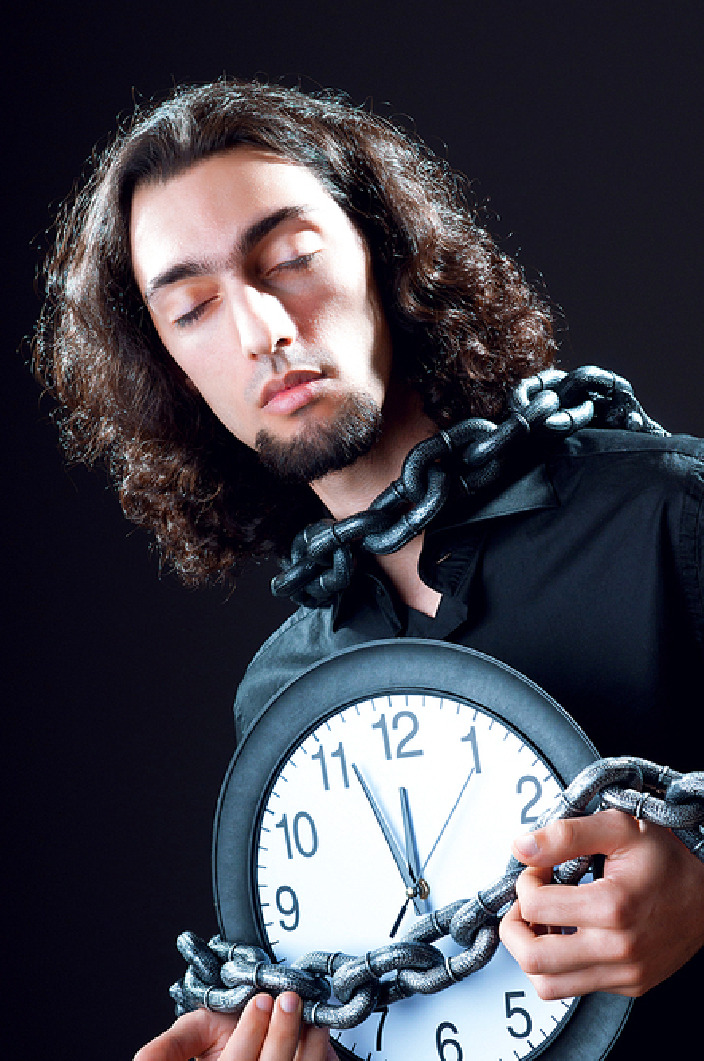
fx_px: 3295
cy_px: 585
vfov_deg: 18.3
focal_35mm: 112
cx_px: 346
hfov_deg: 12.2
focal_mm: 66
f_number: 8
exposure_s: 1/200
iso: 200
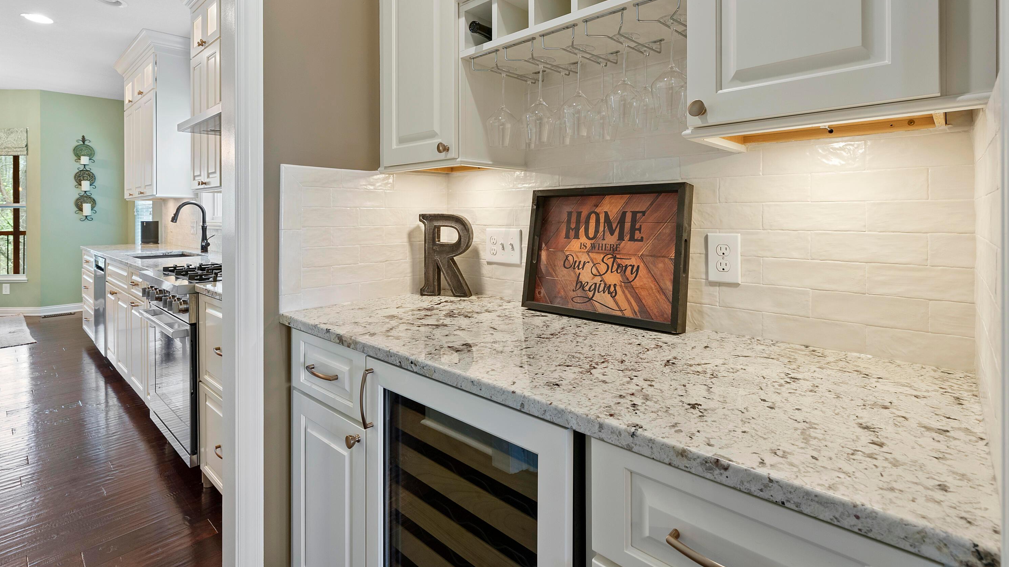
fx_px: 482
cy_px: 228
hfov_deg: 92.7
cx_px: 509
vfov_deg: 60.5
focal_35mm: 18
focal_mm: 17
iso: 640
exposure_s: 1/2.5
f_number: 9
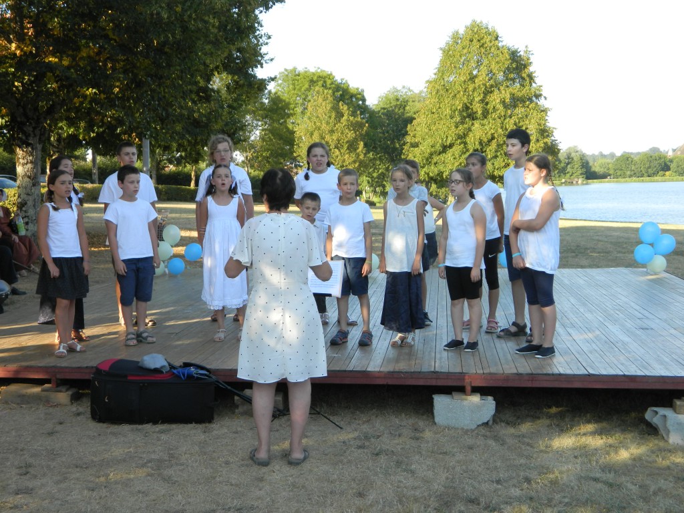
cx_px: 342
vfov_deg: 30.9
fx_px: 929
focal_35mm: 47
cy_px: 256
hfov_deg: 40.4
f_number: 3.6
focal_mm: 8.4
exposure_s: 1/200
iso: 80
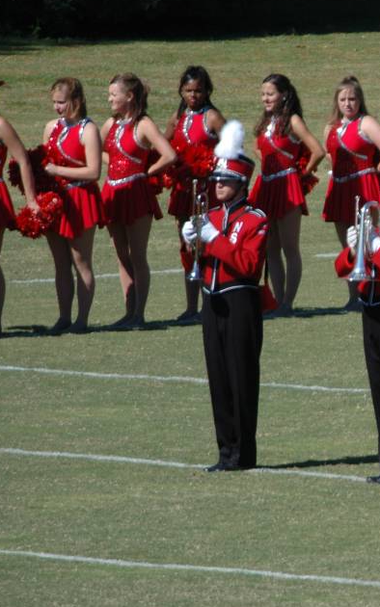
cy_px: 298
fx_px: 16430
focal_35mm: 992
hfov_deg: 1.3
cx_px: 487
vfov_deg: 2.1
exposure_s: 1/1000
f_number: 5.6
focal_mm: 400
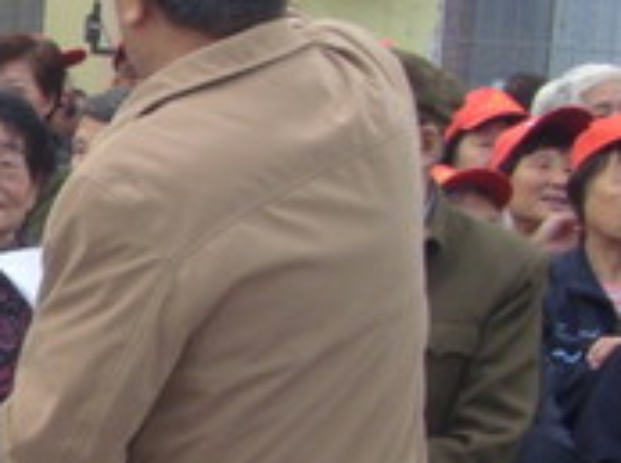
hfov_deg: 12.4
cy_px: 310
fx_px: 2614
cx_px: -495
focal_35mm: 146
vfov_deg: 10.1
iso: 80
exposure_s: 1/180
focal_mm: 6
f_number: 3.5
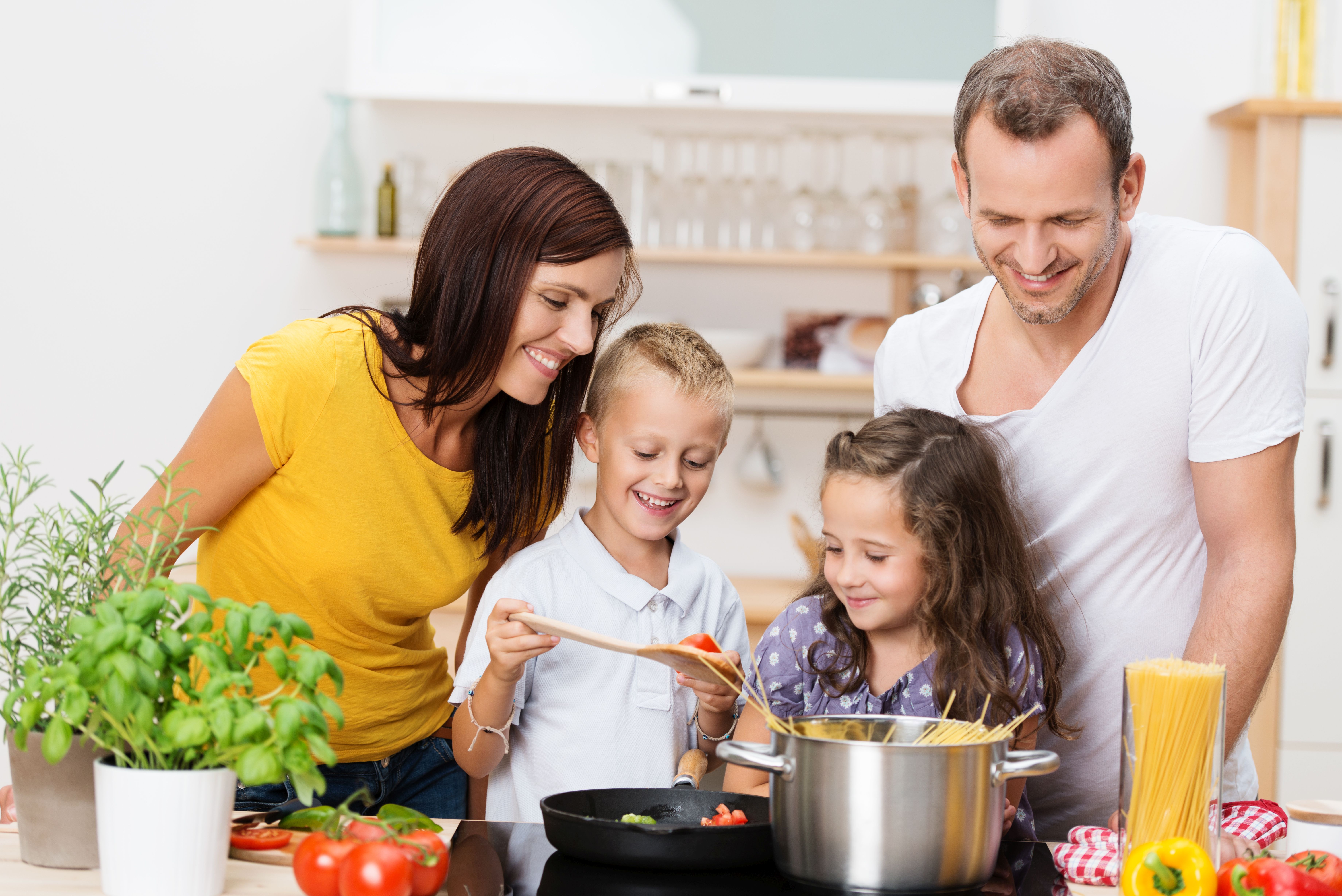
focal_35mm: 100
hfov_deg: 20.4
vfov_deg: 13.7
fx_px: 3729
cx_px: 671
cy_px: 448
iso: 160
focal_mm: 100
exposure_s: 1/200
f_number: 3.5
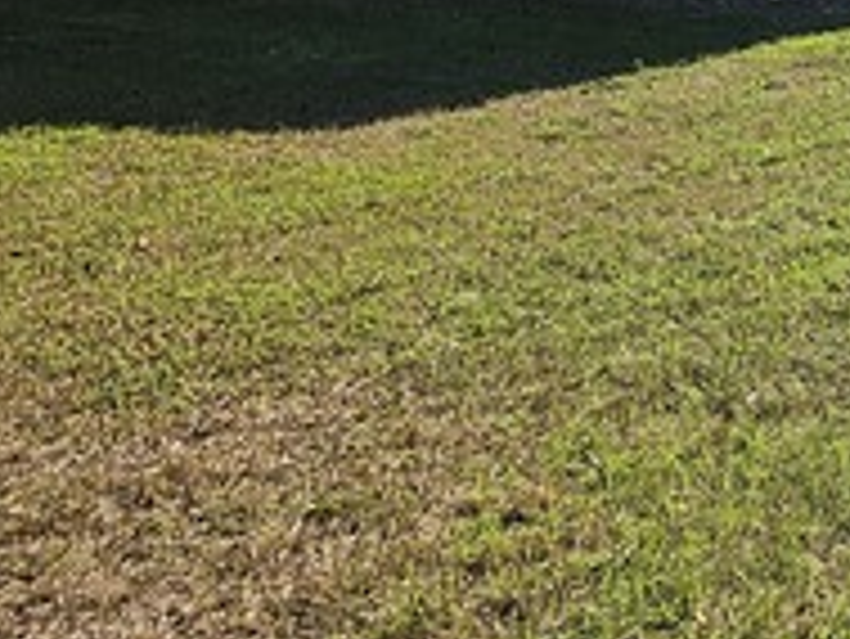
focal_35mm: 78
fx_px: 1917
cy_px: -306
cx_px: 1268
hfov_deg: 21.2
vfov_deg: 17.2
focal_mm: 6.3
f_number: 1.7
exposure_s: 1/1255
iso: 20
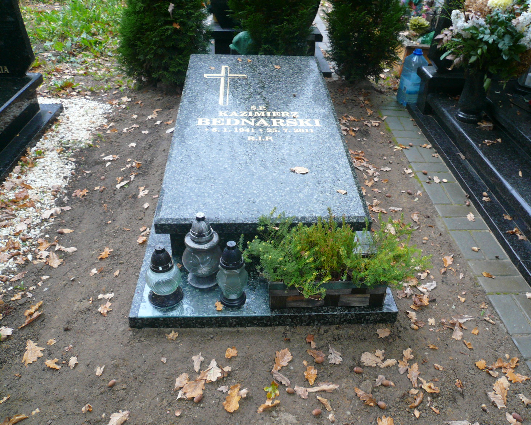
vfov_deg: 48.5
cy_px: 208
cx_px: 291
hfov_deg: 58.7
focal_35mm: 30
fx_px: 471
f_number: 2.8
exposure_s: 1/25
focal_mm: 4.6
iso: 100
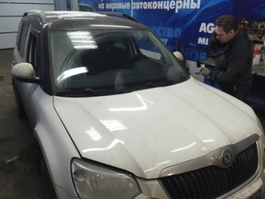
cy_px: 100
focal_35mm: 29
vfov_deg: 48.2
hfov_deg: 61.7
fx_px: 222
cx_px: 132
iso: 100
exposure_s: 1/33
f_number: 2.2
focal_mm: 4.15
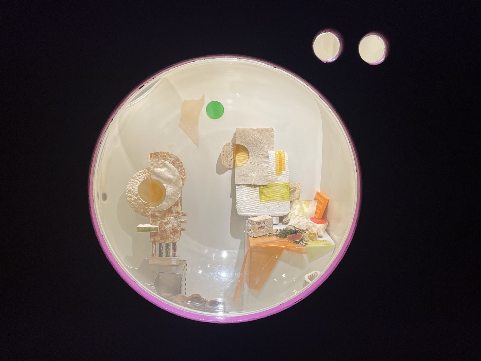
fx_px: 361
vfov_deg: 53.1
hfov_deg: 67.3
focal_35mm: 26
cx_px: 240
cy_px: 180
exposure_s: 1/100
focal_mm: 4.2
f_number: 1.6
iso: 80
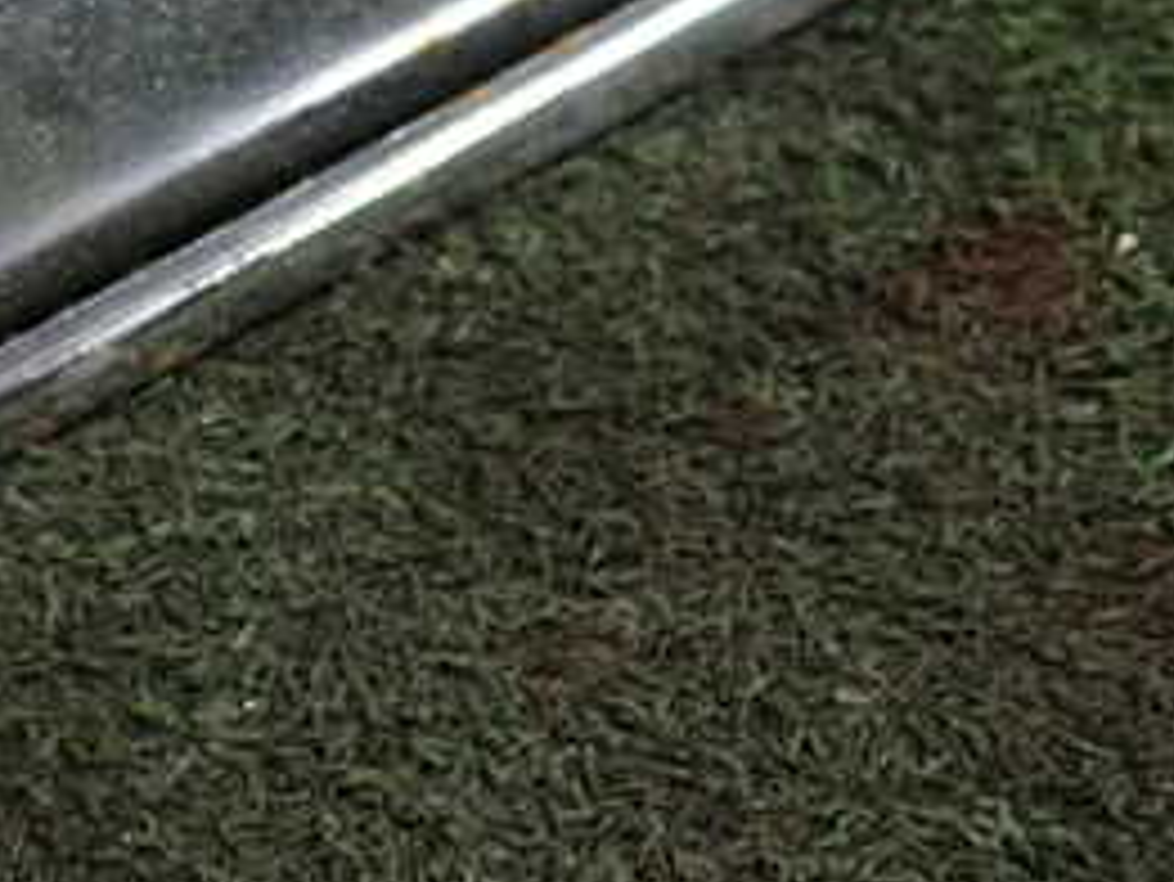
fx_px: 2341
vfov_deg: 20.7
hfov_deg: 26.5
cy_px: 22
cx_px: -31
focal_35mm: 69
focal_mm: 5.4
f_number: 2.3
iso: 200
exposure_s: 1/30
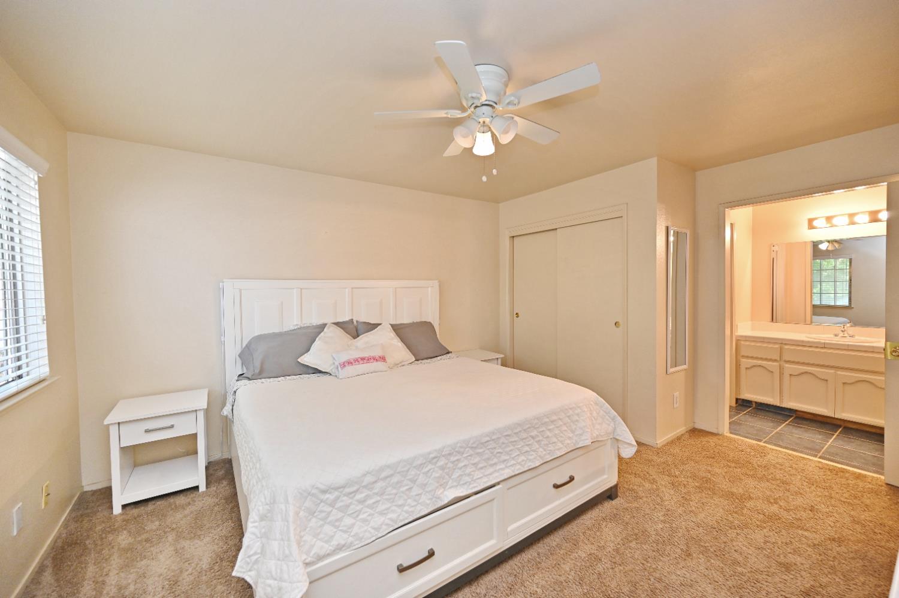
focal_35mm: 14
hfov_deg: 104.3
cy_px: 299
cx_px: 450
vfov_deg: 81.1
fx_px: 349
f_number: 4
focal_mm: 14
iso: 360
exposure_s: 1/60
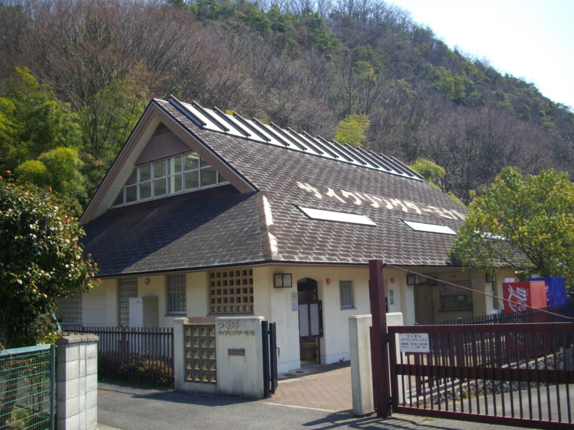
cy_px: 212
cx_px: 287
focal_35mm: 38
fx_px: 630
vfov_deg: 37.7
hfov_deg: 49.0
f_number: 5.6
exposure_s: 1/250
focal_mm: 6.2
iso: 100
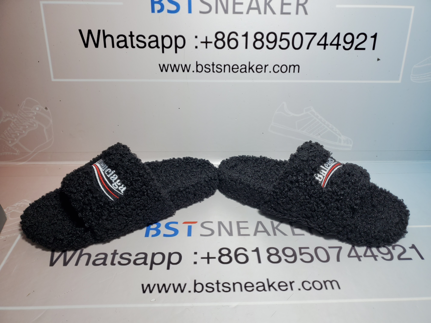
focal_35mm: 26
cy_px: 162
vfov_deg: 53.1
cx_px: 216
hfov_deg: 67.3
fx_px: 324
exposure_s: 1/548
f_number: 1.5
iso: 50
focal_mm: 4.3
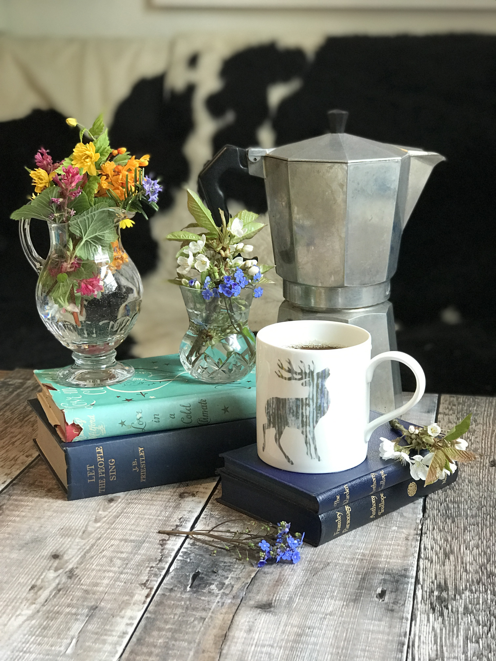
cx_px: 248
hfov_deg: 25.7
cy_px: 330
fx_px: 1089
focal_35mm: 57
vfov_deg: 33.8
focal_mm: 6.6
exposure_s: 1/50
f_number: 2.8
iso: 160
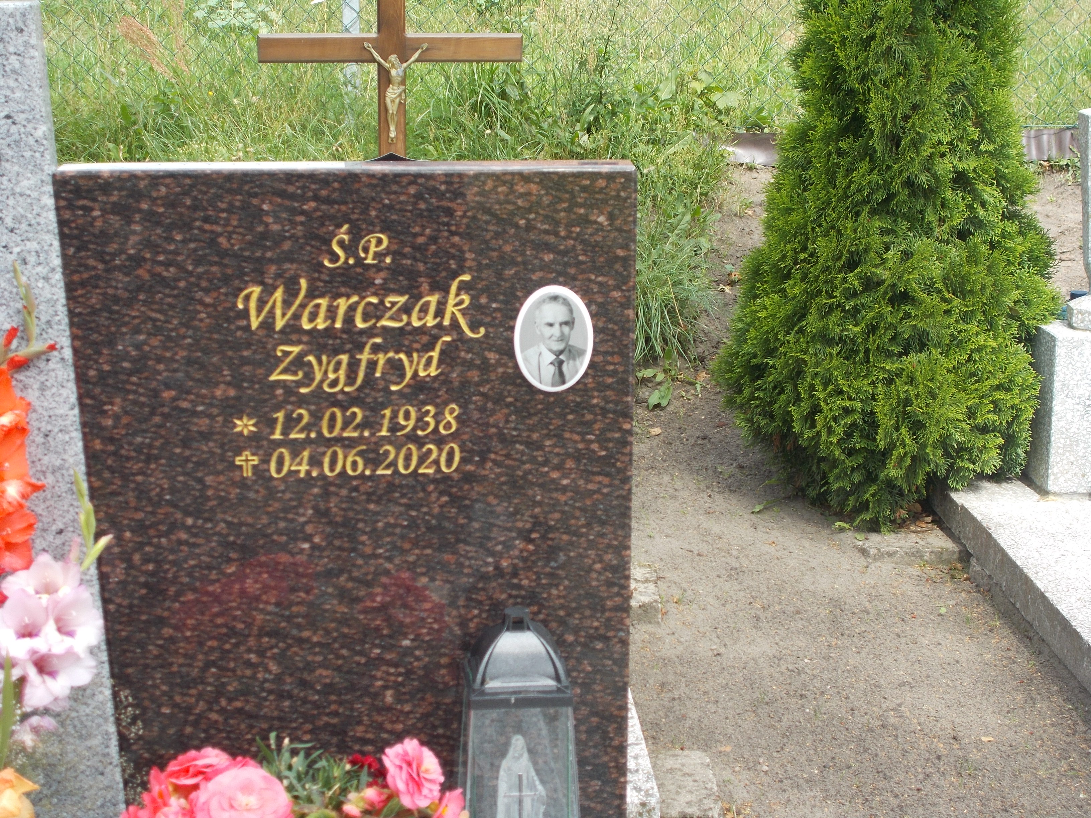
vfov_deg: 22.3
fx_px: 2080
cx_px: 546
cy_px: 409
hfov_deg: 29.4
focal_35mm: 66
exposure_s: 1/100
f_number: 5.3
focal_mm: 11.8
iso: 80
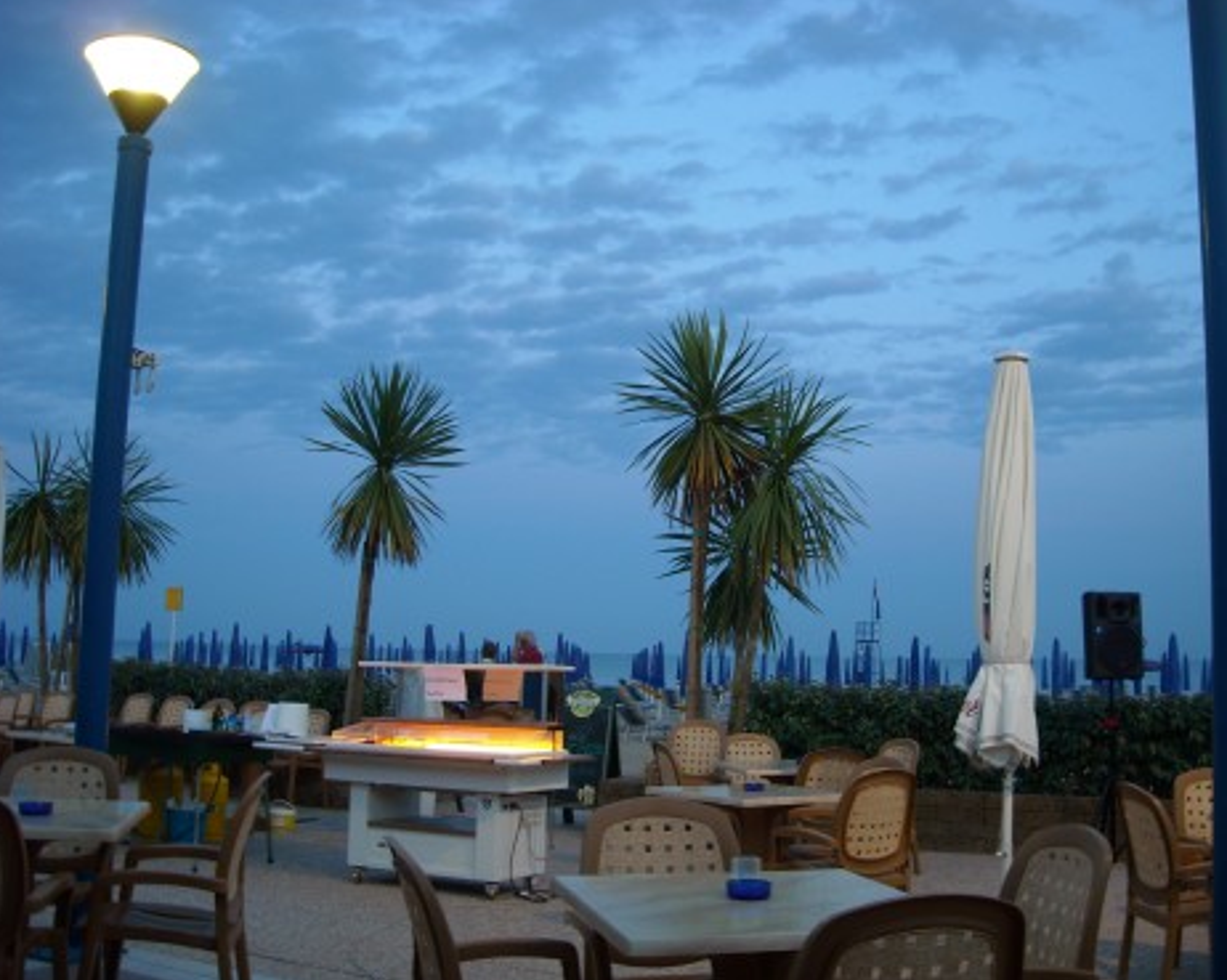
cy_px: 487
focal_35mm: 37
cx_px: 645
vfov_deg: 40.1
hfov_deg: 49.1
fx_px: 1343
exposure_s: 1/11
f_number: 2.8
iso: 64
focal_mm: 5.7
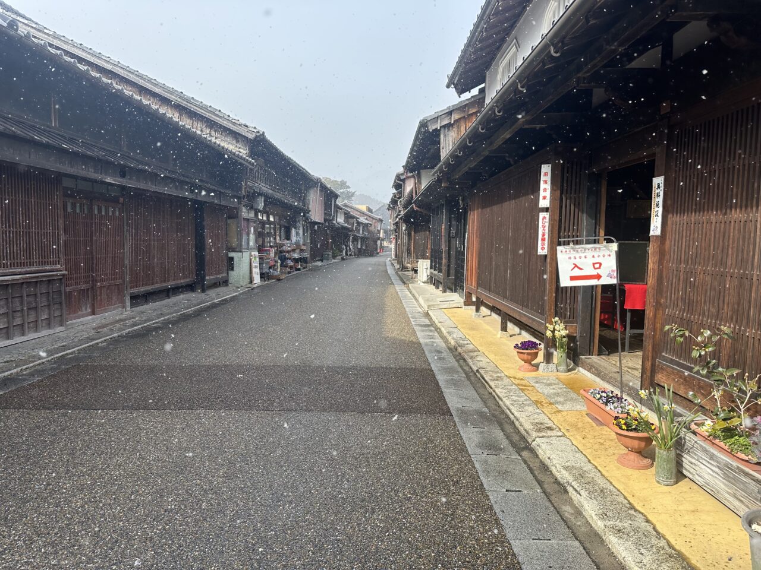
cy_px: 285
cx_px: 380
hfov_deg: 71.6
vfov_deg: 56.8
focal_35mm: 24
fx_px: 528
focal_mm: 6.86
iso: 80
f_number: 1.78
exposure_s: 1/2028
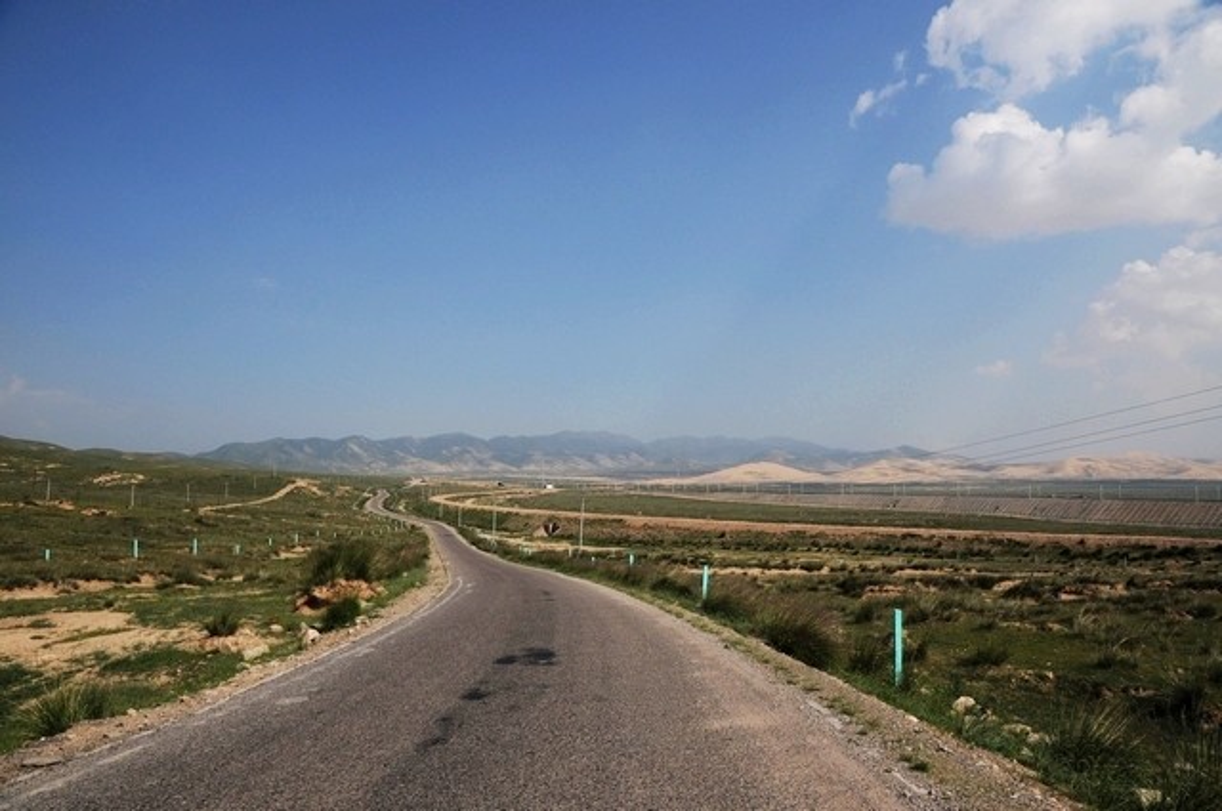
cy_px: 406
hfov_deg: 73.8
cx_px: 611
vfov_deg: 53.0
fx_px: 814
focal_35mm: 24
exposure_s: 1/2000
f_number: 6.3
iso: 200
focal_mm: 16
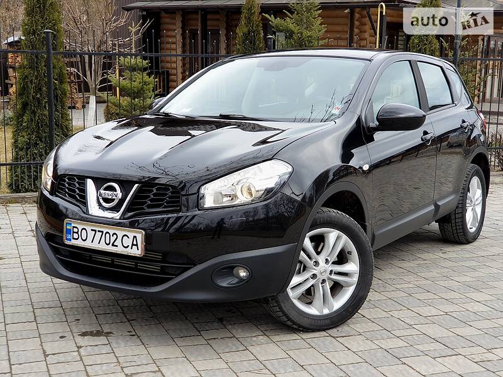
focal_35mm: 52
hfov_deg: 36.8
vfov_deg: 28.0
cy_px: 188
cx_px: 252
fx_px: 756
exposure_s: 1/115
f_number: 2.4
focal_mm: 6
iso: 25
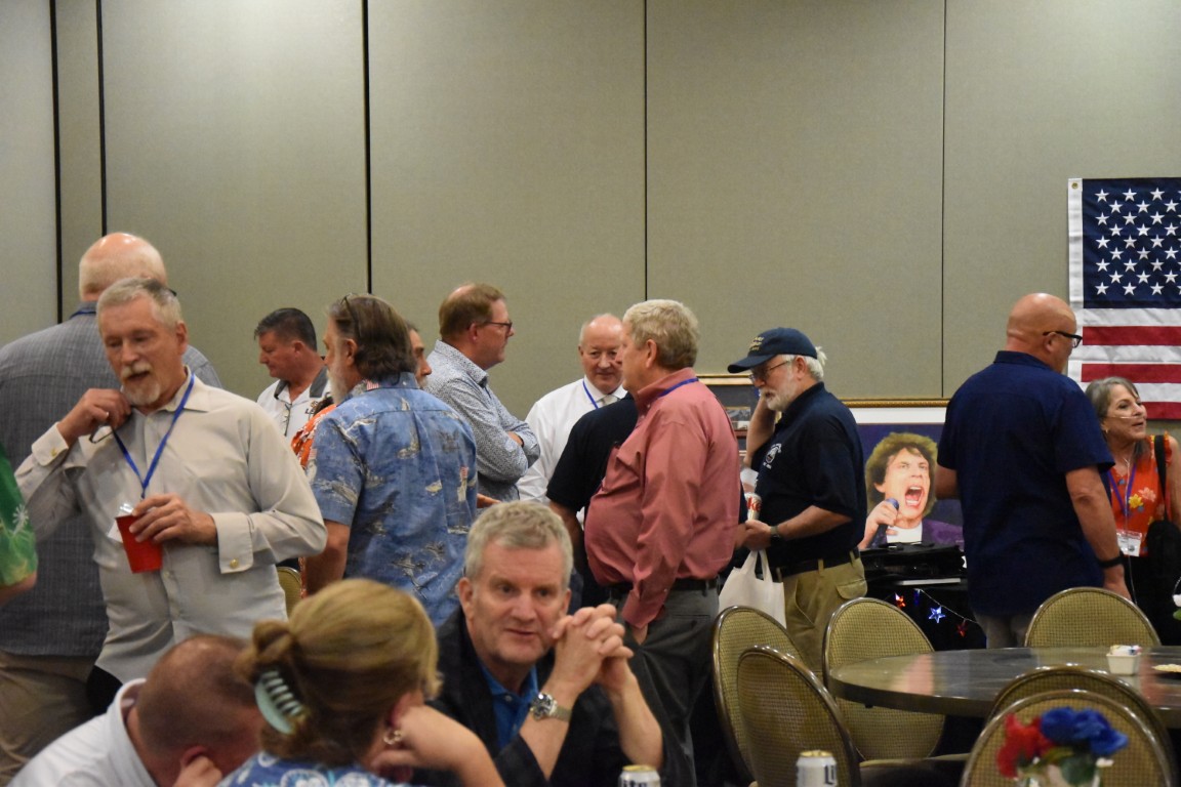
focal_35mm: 93
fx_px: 3051
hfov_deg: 21.9
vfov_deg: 14.7
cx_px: 590
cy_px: 394
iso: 9000
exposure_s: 1/125
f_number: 5.3
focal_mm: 62
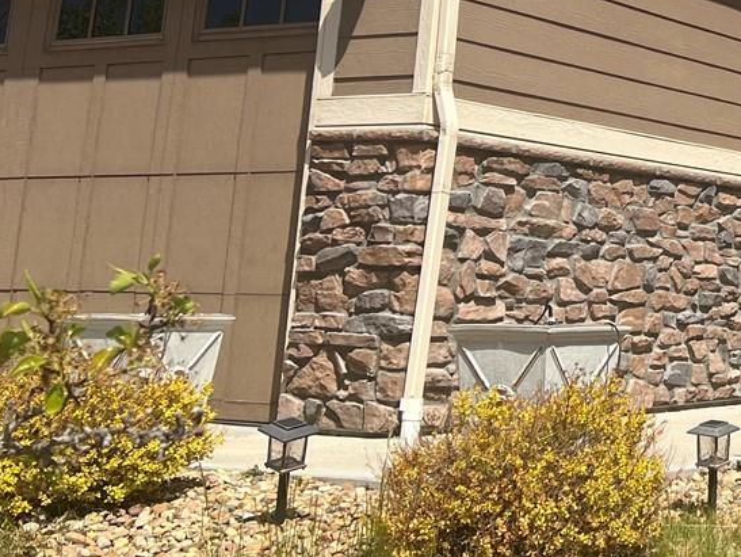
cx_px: 929
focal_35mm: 76
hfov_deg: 23.1
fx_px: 1628
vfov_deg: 18.9
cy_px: -1
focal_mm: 5.7
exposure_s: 1/4444
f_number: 1.5
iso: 50
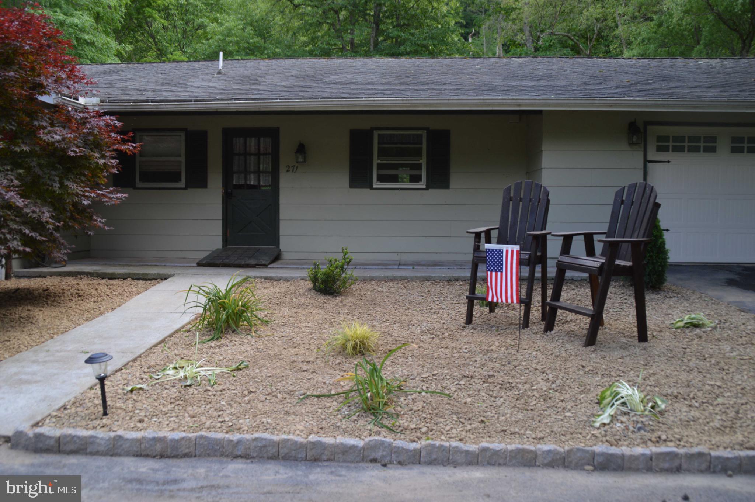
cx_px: 378
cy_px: 251
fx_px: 691
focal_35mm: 33
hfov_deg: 57.3
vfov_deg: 39.9
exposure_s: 1/125
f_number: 5.6
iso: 125
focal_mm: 22
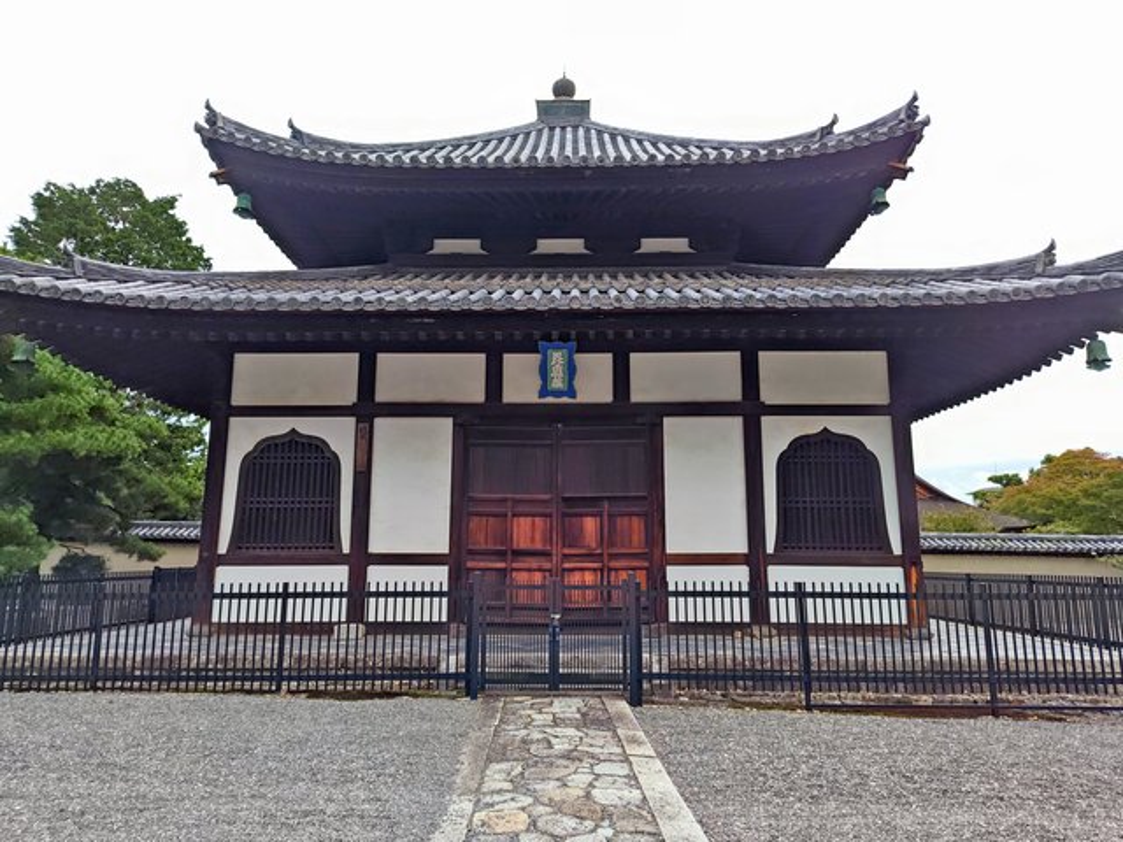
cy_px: 421
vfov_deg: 58.9
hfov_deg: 73.9
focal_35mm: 23
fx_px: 746
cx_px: 562
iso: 50
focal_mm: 5.56
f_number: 1.9
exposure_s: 1/968
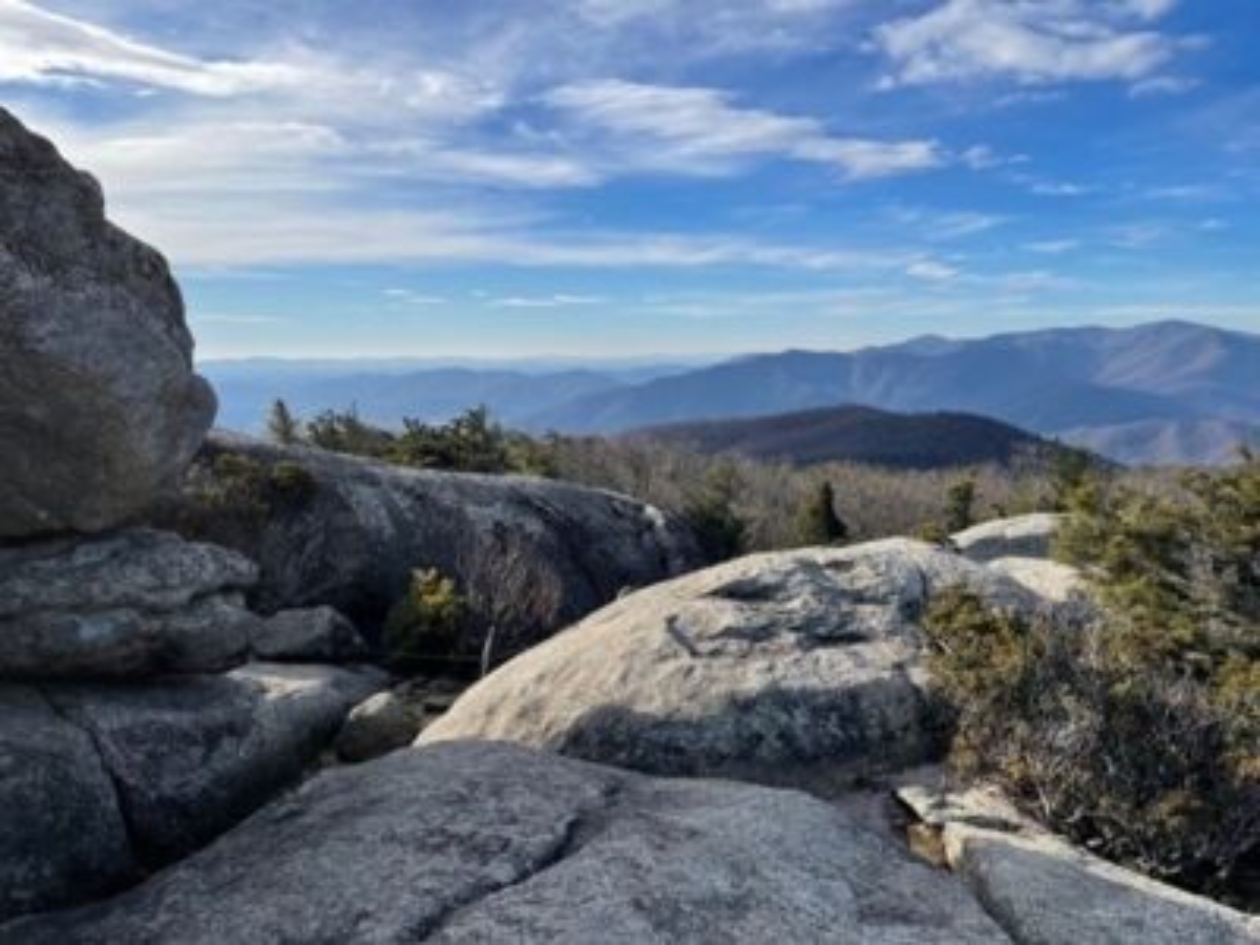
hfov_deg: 67.3
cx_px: 630
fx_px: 946
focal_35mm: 26
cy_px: 472
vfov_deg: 53.1
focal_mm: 4.2
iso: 32
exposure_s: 1/3861
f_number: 1.6
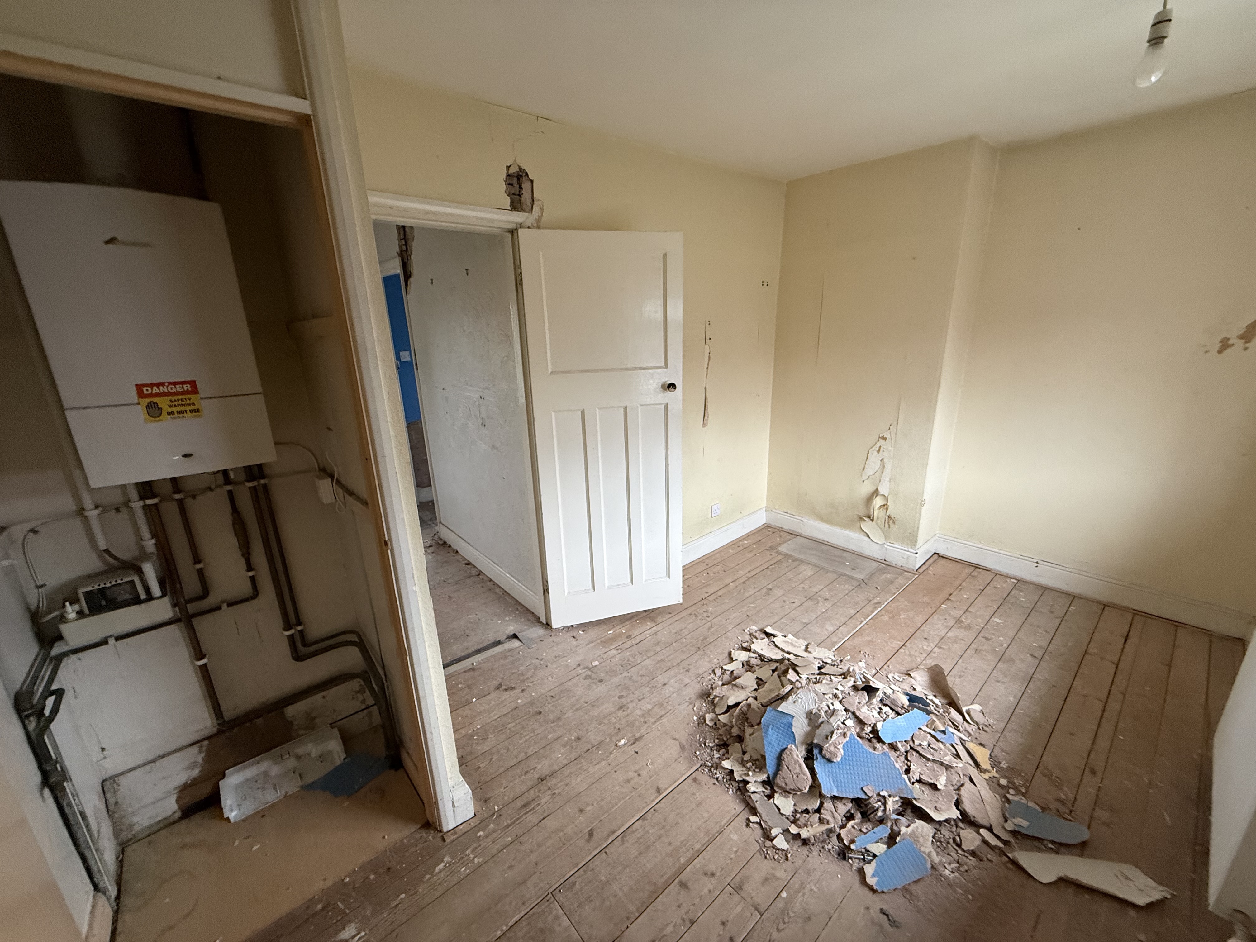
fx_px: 508
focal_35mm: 14
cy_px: 471
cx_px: 628
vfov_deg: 85.7
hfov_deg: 102.1
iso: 320
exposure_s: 1/66
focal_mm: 2.22
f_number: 2.2
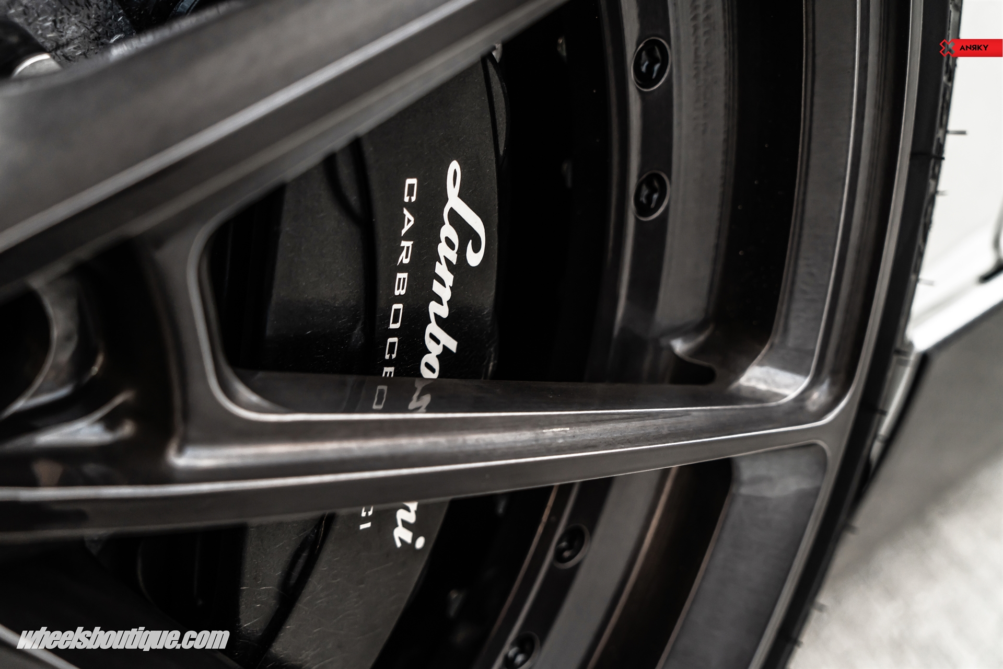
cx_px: 502
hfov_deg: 49.6
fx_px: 1086
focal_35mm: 39
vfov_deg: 34.2
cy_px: 334
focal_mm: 39
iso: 1000
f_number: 4.5
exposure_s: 1/60
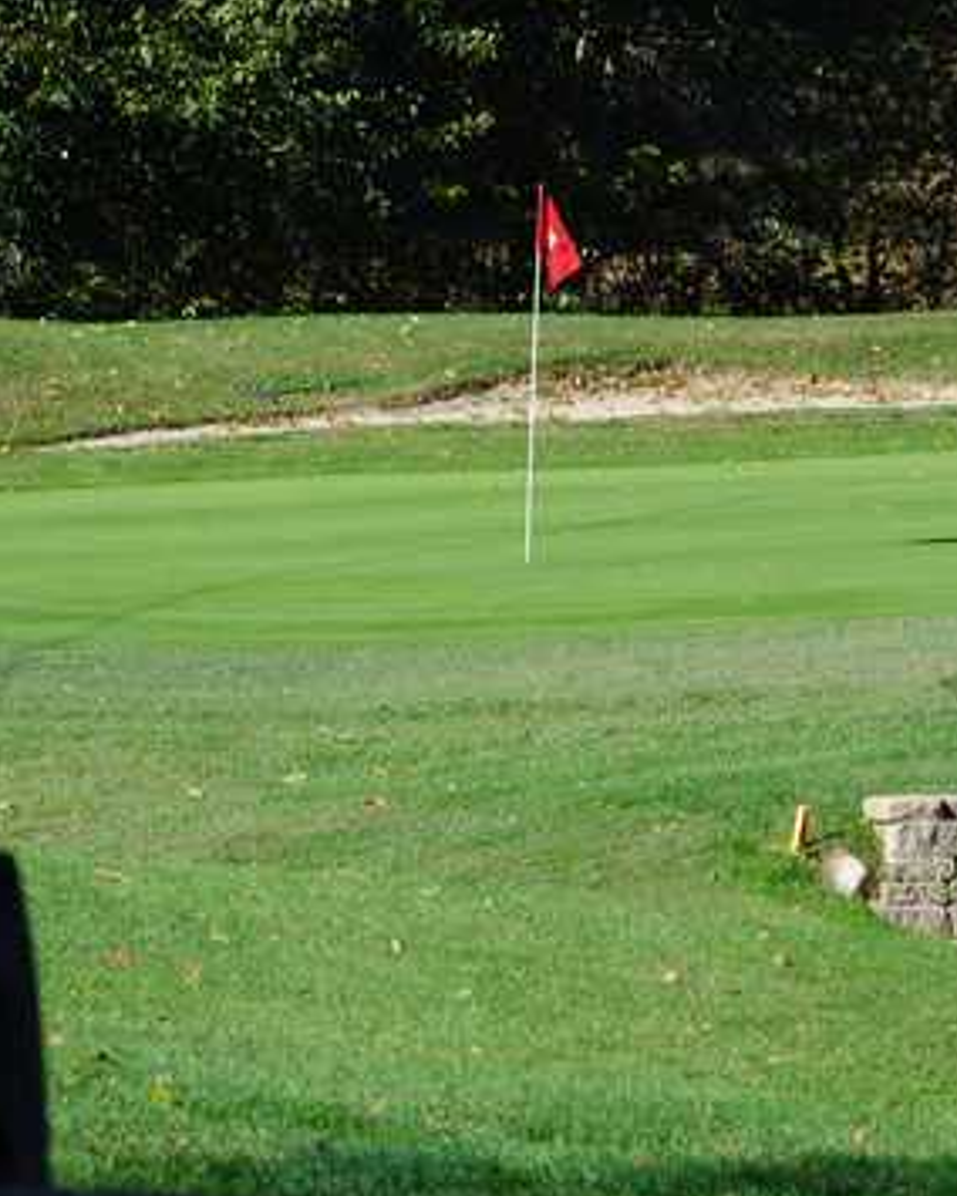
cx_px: 580
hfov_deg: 5.8
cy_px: 583
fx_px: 9448
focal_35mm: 267
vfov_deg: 7.2
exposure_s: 1/250
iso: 200
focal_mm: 105
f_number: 10
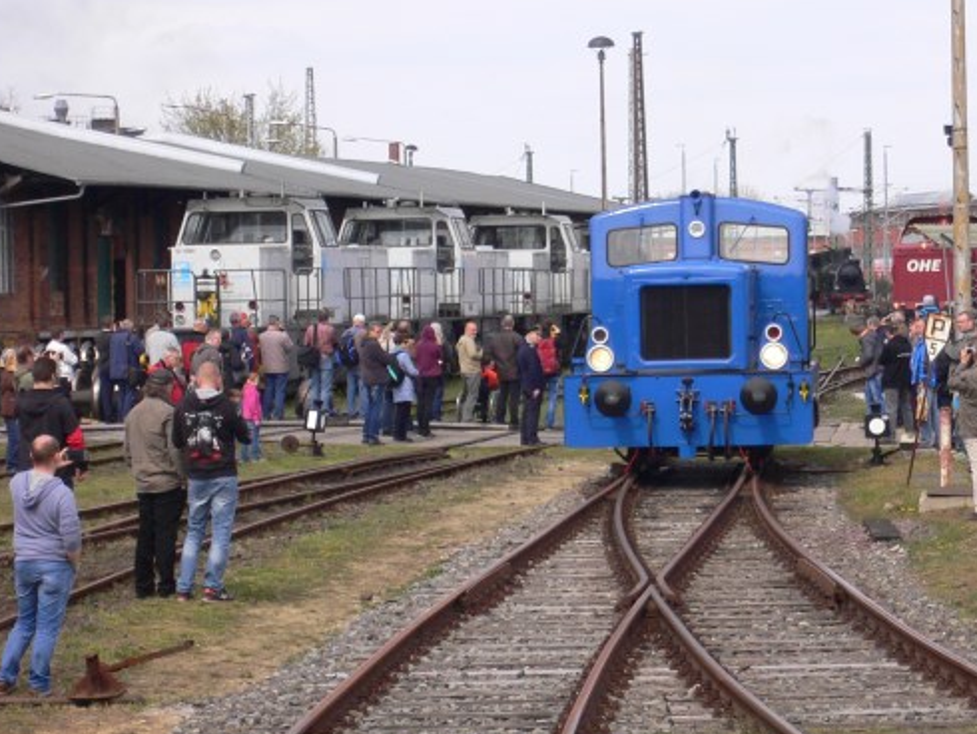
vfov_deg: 9.9
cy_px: 326
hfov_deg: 13.1
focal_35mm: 150
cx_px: 668
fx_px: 4236
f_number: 5
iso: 100
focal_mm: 17.4
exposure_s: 1/320
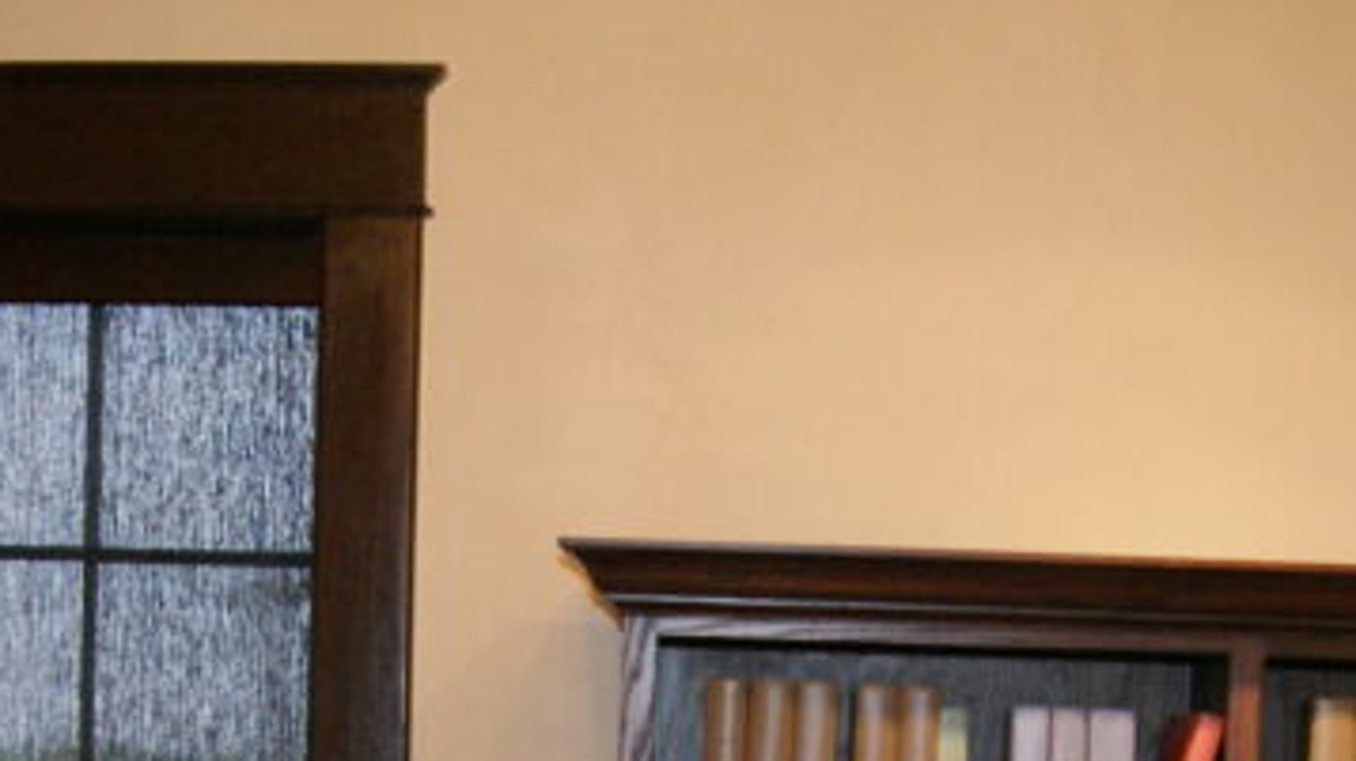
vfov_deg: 14.0
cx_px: 526
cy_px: 1142
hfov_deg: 26.2
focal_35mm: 81
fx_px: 2911
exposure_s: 1/60
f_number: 5.6
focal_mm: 18
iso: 800
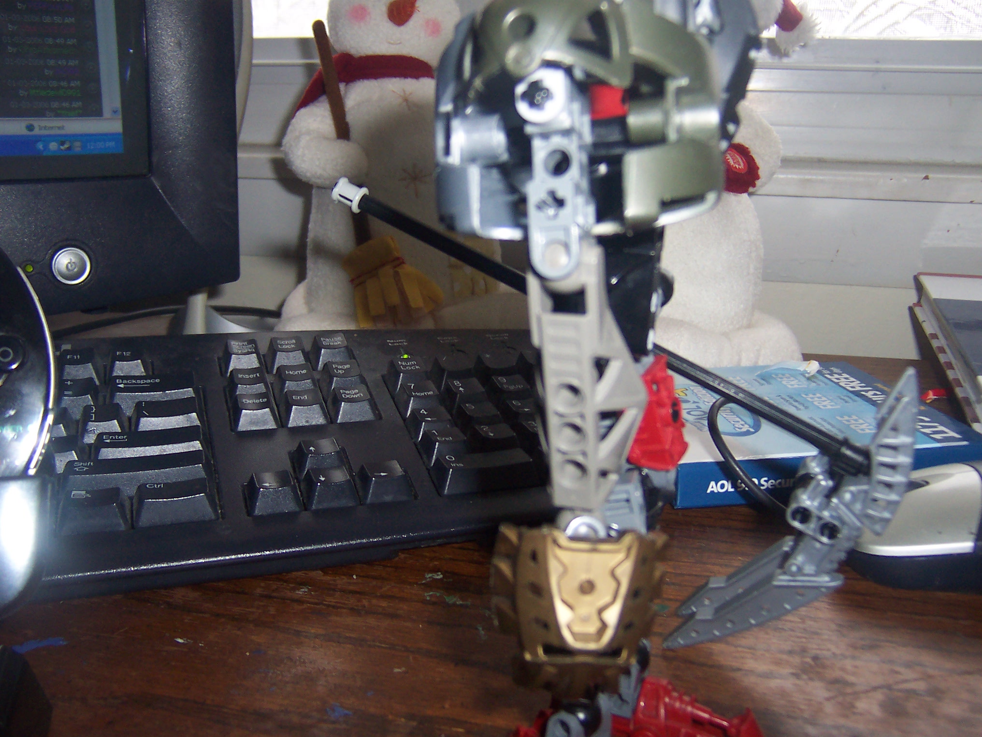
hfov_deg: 51.4
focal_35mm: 36
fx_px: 1021
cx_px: 491
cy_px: 368
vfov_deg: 39.7
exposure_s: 1/60
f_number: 2.8
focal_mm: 5.6
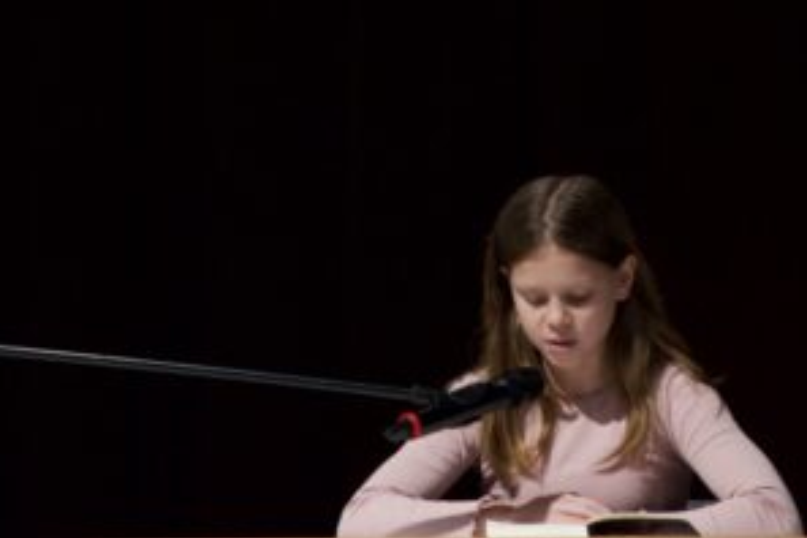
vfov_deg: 2.7
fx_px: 11295
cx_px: 641
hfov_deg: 4.1
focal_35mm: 504
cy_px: 117
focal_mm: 185
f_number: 7.1
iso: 1600
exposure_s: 1/125
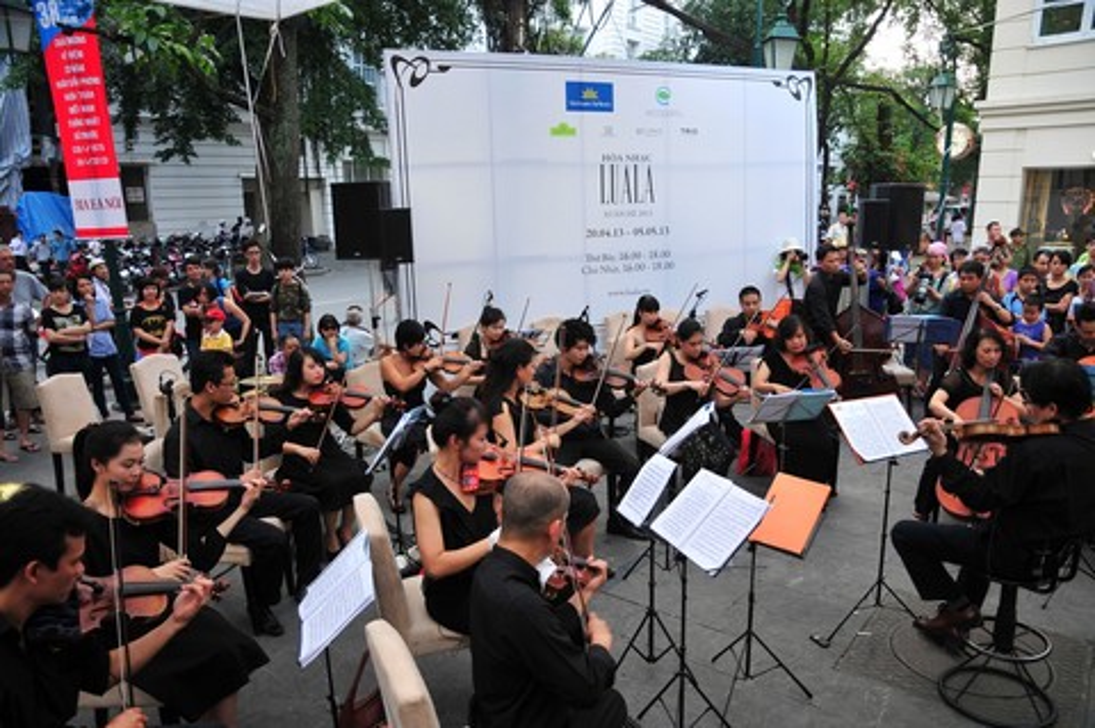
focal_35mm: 24
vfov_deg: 53.0
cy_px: 364
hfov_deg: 73.8
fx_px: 729
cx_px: 548
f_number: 3.5
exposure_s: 1/60
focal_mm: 16
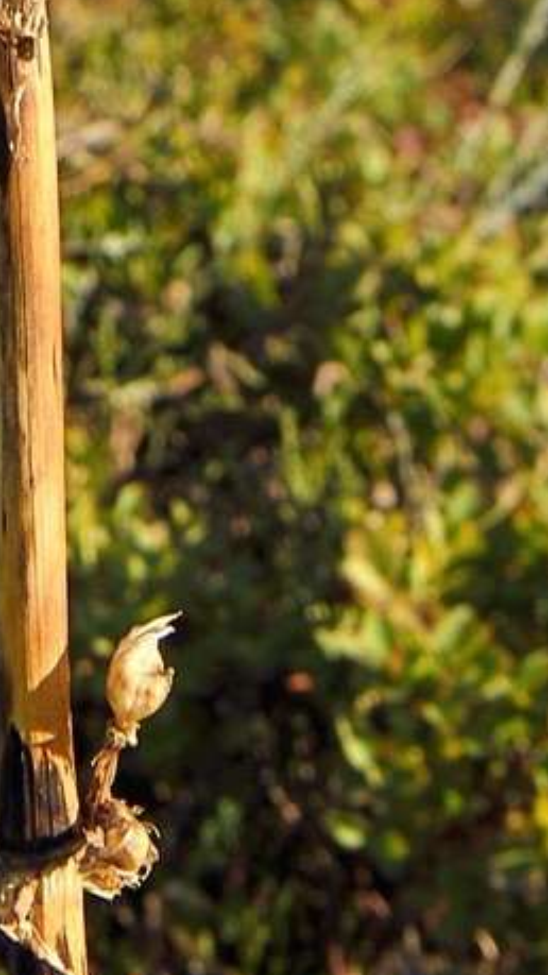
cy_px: -1267
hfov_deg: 4.6
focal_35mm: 263
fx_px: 6798
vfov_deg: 7.7
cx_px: -151
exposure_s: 1/250
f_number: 10
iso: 200
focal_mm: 48
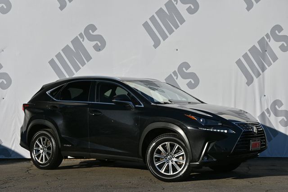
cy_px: 96
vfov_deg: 19.7
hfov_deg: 29.3
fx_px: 552
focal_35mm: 69
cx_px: 144
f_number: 7.1
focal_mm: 46
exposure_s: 1/400
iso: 100
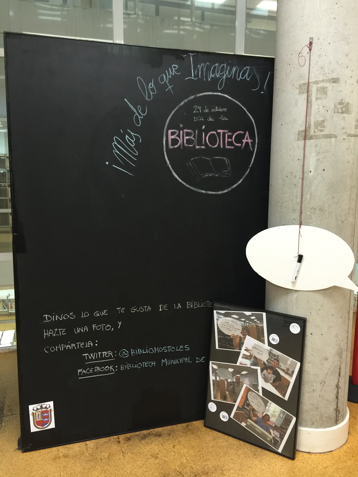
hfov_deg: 48.2
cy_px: 238
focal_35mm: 29
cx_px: 179
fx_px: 400
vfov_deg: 61.7
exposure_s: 1/17
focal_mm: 4.15
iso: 100
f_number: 2.2
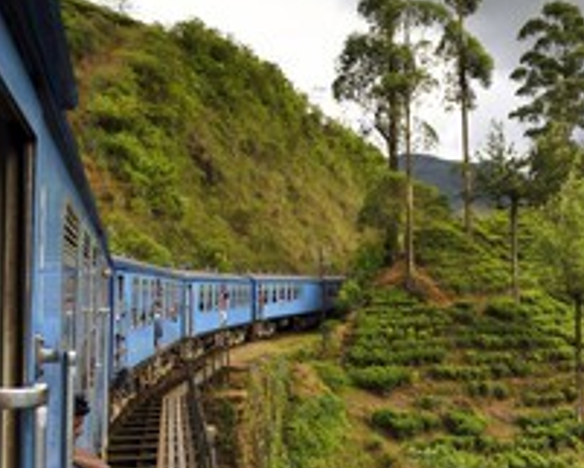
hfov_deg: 35.7
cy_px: 343
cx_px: 584
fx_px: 813
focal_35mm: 47
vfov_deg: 31.6
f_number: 6.3
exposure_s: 1/1600
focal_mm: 24
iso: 800
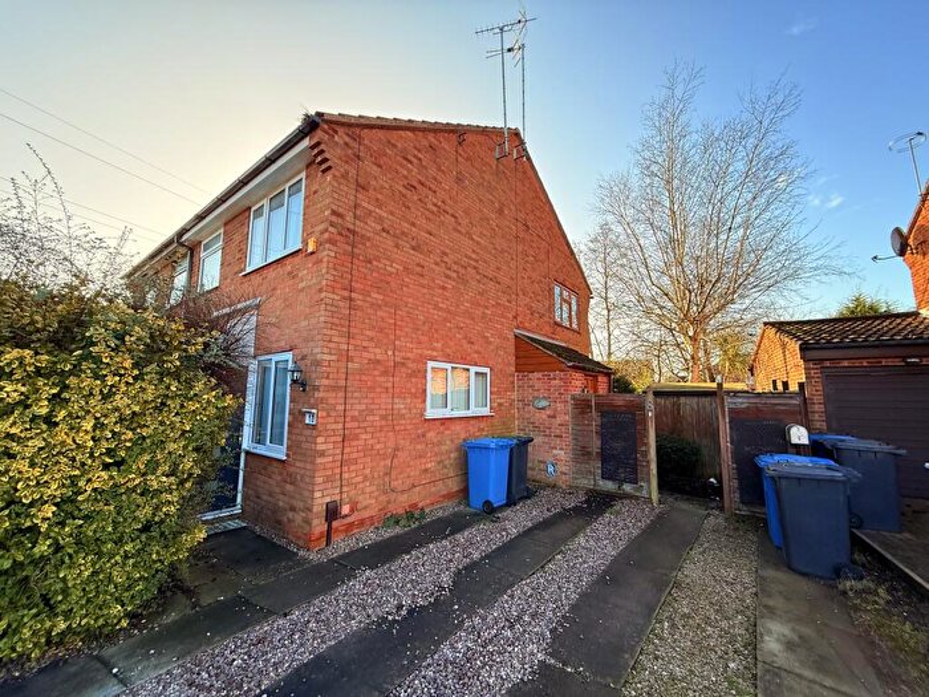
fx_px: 376
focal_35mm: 14
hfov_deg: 102.1
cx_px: 464
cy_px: 348
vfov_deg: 85.7
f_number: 2.2
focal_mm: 2.22
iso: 64
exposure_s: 1/336
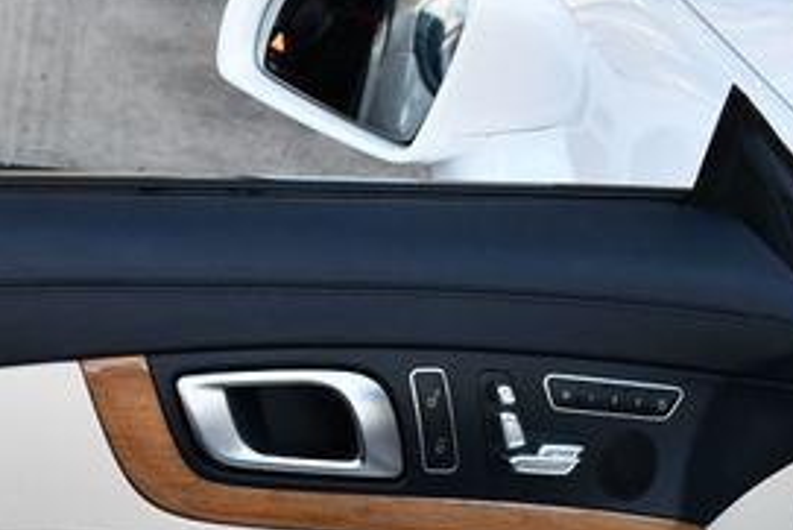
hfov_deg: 22.4
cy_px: 606
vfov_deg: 15.6
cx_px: -99
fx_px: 1873
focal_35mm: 85
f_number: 5.6
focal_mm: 18
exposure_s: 1/250
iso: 320
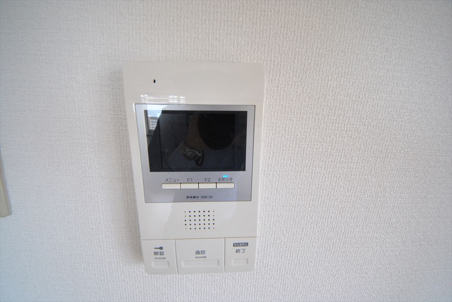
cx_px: 226
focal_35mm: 12
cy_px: 151
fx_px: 151
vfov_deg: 90.1
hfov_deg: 112.6
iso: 800
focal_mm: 8
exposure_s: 1/125
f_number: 5.6
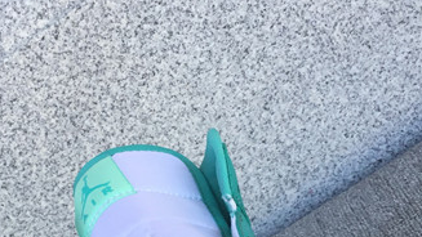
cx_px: 195
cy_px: 308
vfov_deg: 12.6
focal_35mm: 93
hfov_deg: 22.9
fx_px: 1041
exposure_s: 1/140
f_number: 2.4
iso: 25
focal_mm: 3.3
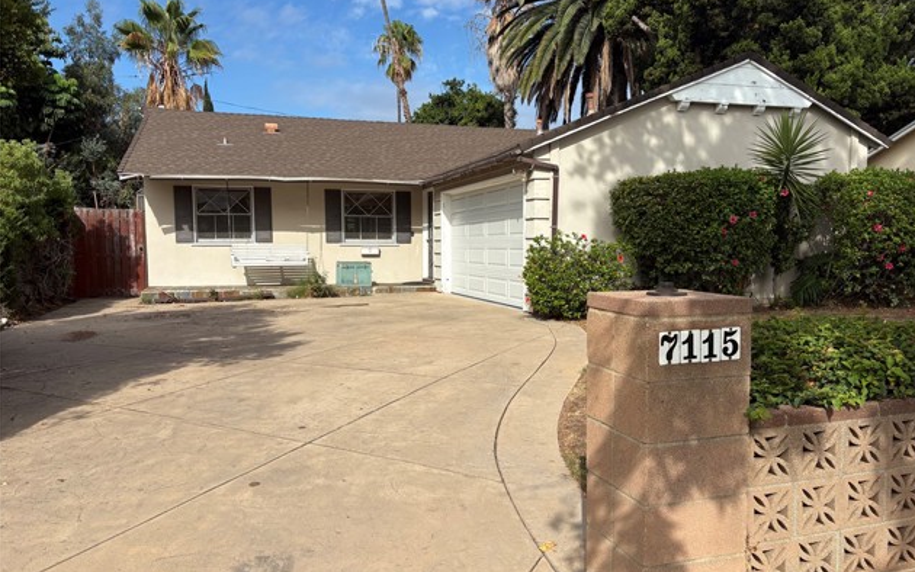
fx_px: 698
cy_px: 298
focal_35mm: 28
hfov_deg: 66.5
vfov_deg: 44.5
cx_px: 463
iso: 50
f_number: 1.6
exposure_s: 1/4608
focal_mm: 5.96
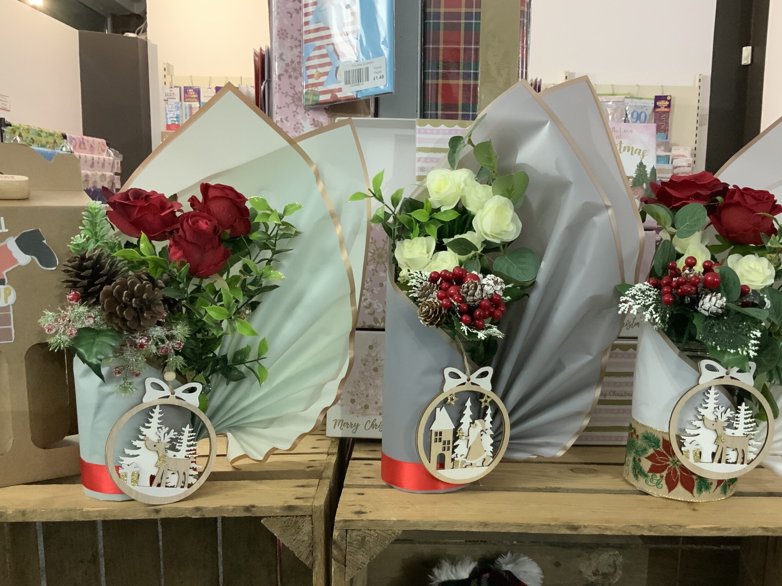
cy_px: 335
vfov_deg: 41.7
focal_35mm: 34
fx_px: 768
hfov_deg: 53.8
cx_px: 434
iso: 250
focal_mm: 3
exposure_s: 1/50
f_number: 1.8
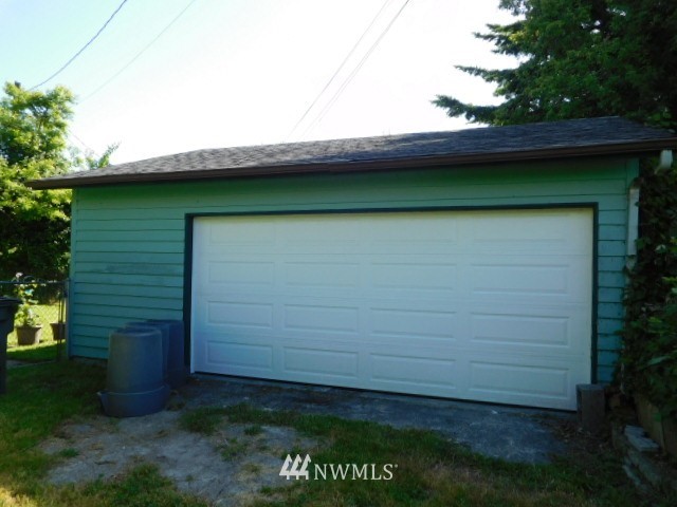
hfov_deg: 69.4
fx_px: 489
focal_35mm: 25
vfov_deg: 54.9
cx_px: 338
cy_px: 254
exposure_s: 1/400
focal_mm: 4.5
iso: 125
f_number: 3.4
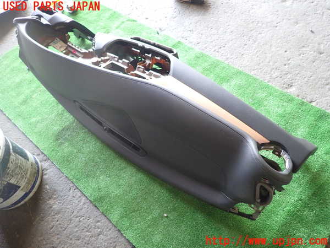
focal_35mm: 25
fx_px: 238
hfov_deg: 69.4
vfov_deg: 54.9
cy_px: 124
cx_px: 165
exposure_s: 1/40
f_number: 2
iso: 200
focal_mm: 4.5
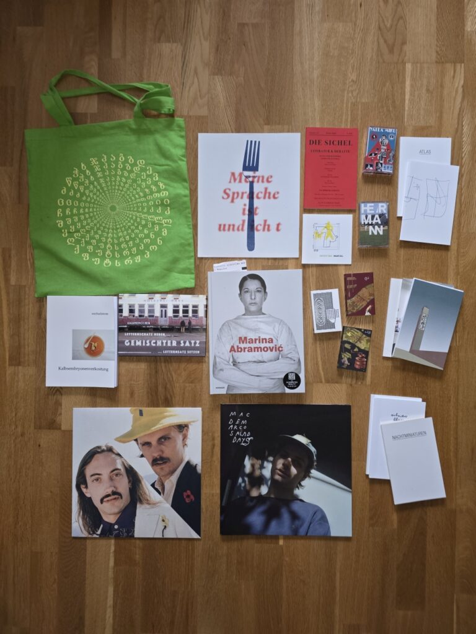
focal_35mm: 23
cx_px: 238
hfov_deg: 58.9
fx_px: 422
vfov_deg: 73.9
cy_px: 317
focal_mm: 6.3
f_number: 1.7
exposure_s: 1/15
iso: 2500
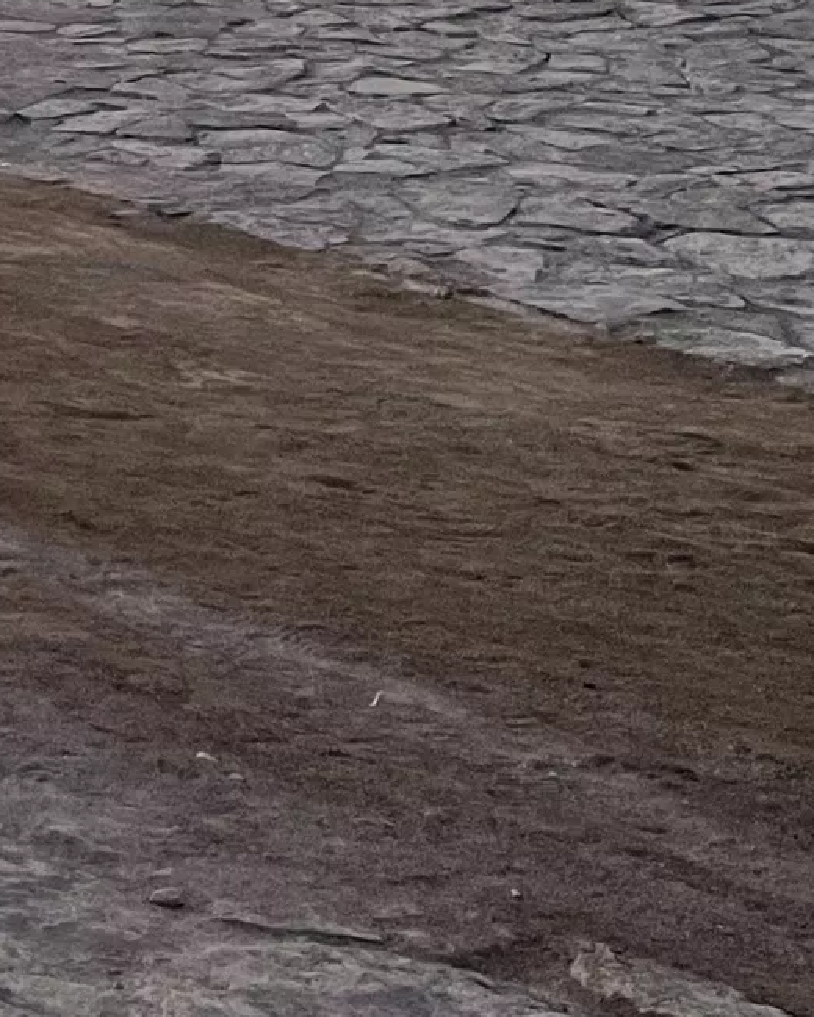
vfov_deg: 18.0
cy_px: -272
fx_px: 3011
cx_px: -891
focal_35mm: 100
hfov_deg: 13.0
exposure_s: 1/83
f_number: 1.6
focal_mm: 5.1
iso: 125
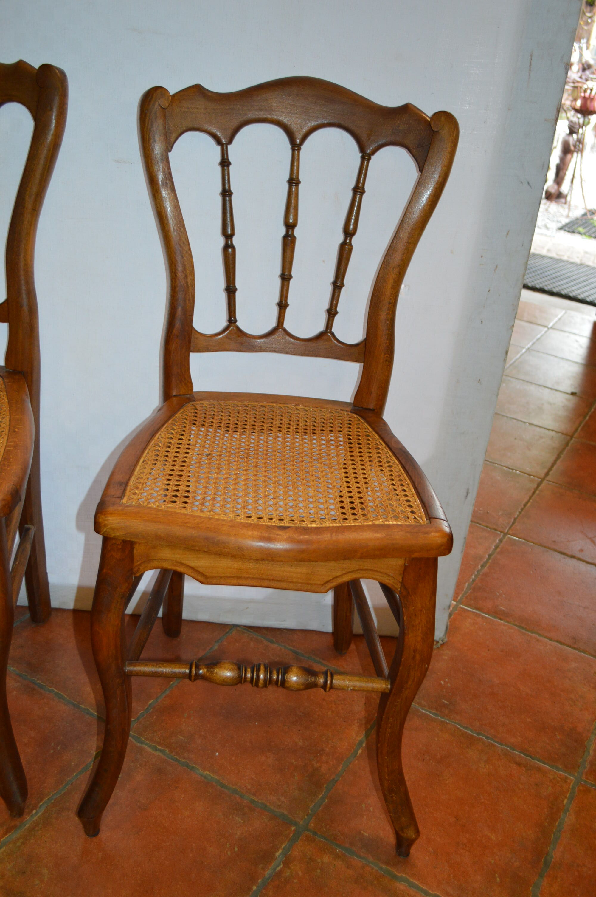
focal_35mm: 33
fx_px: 821
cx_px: 298
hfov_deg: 39.9
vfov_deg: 57.3
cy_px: 448
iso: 640
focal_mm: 22
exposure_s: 1/60
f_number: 4
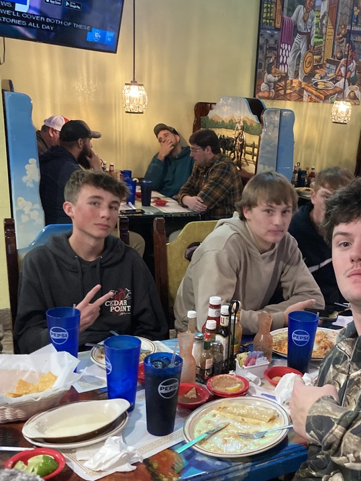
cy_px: 305
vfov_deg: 46.3
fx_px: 556
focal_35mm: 40
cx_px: 237
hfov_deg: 35.7
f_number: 1.8
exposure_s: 1/30
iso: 500
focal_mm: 3.99
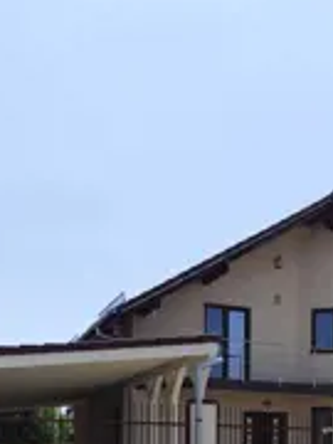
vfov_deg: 34.1
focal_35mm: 51
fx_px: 654
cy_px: 446
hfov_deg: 27.3
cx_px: 316
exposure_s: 1/1027
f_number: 1.65
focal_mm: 6.19
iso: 50
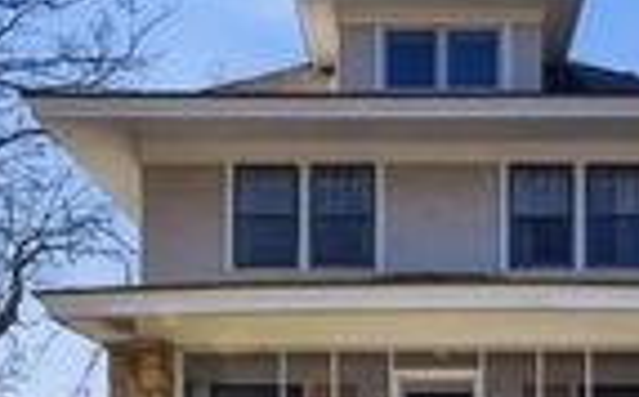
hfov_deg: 39.7
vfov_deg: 24.1
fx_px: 870
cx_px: 442
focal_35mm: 50
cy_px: 433
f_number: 8
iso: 1000
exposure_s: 1/6400
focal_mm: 14
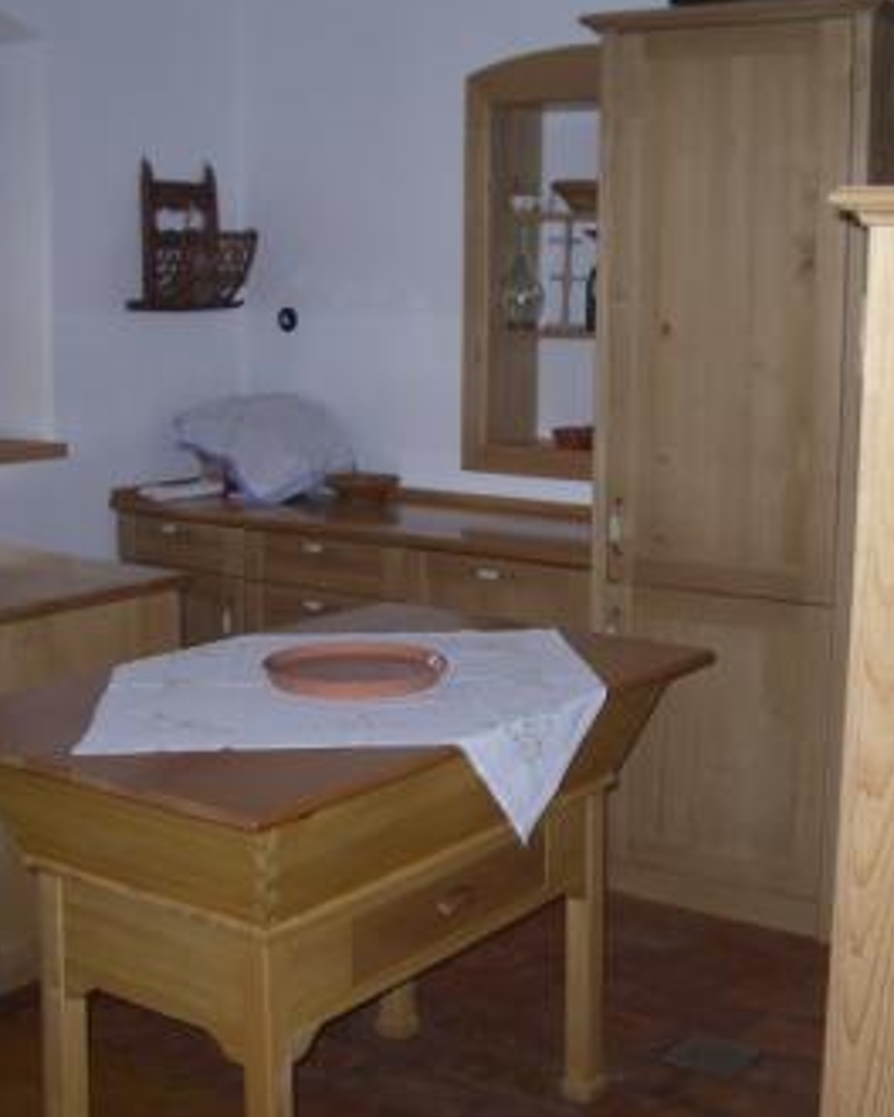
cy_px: 552
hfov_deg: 30.8
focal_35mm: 49
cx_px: 513
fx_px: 1621
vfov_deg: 38.0
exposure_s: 1/40
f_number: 2.8
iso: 200
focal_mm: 7.8
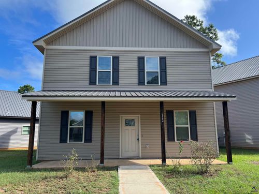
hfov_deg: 67.3
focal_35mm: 26
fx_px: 195
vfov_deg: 53.1
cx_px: 130
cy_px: 97
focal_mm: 5.7
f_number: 1.5
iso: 50
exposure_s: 1/1449
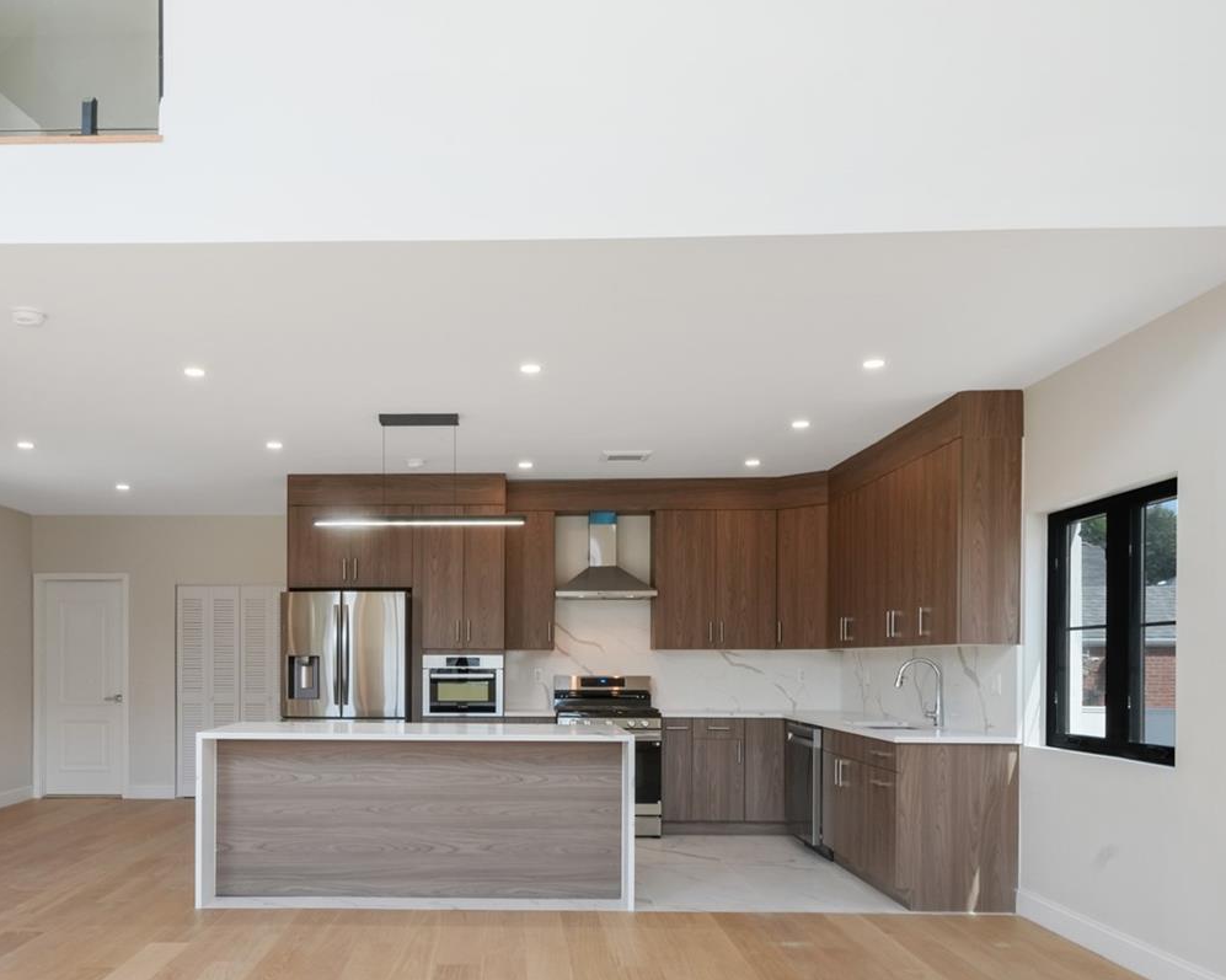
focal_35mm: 27
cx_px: 489
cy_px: 660
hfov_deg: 63.5
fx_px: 979
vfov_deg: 52.1
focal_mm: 14
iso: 800
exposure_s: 1/13
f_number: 16
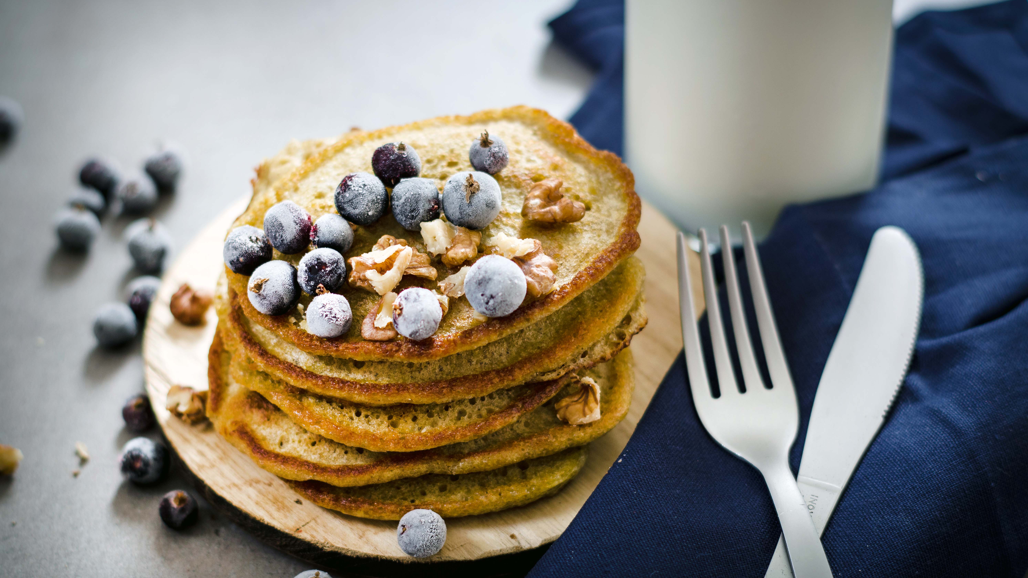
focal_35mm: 79
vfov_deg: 15.3
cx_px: 517
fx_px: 2153
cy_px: 289
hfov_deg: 26.9
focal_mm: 50
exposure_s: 1/30
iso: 200
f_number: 2.5
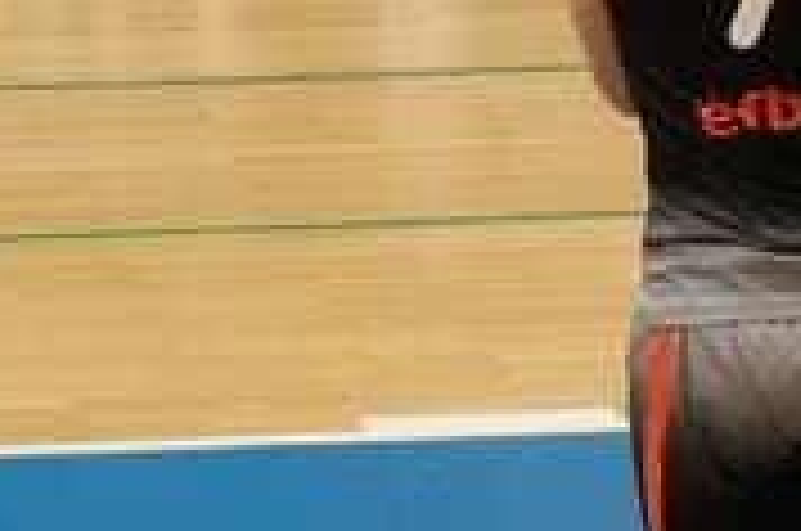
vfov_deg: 2.5
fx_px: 12038
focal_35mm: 542
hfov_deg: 3.8
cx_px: 1611
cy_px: -238
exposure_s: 1/500
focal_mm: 39.42
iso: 6400
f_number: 4
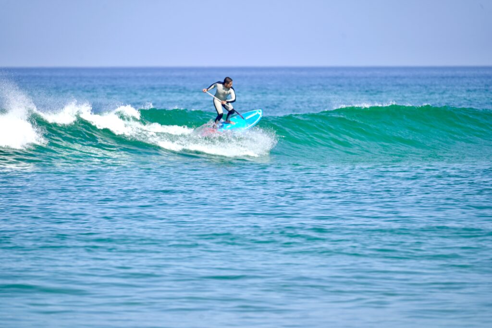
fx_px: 5467
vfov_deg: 3.4
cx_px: 246
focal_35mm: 400
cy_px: 164
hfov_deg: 5.2
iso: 100
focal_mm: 400
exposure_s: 1/400
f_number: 6.3
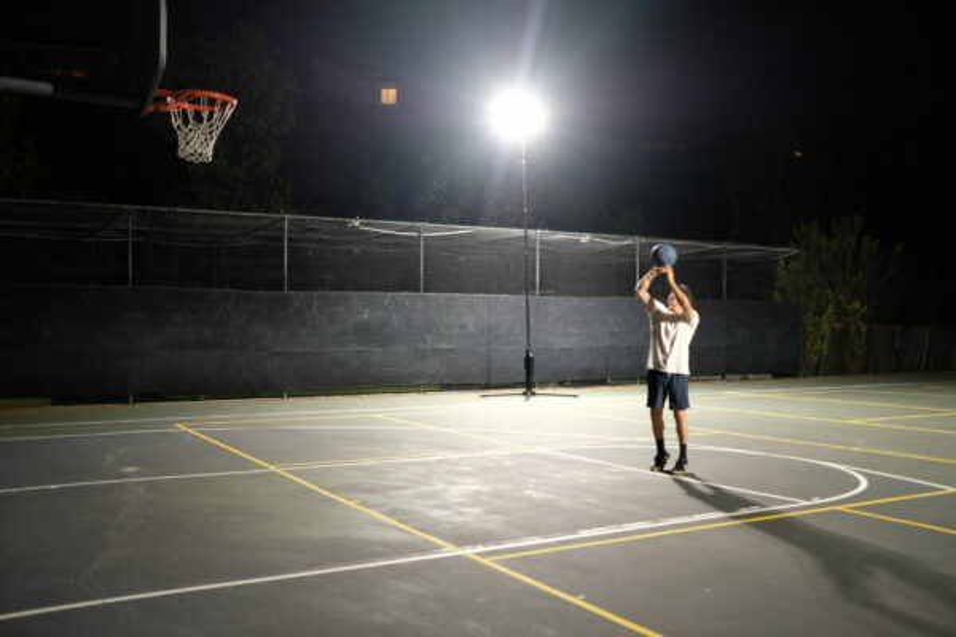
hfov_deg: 54.4
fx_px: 929
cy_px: 318
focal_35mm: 35
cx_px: 478
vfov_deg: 37.9
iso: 800
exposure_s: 1/7.5
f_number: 2
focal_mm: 23
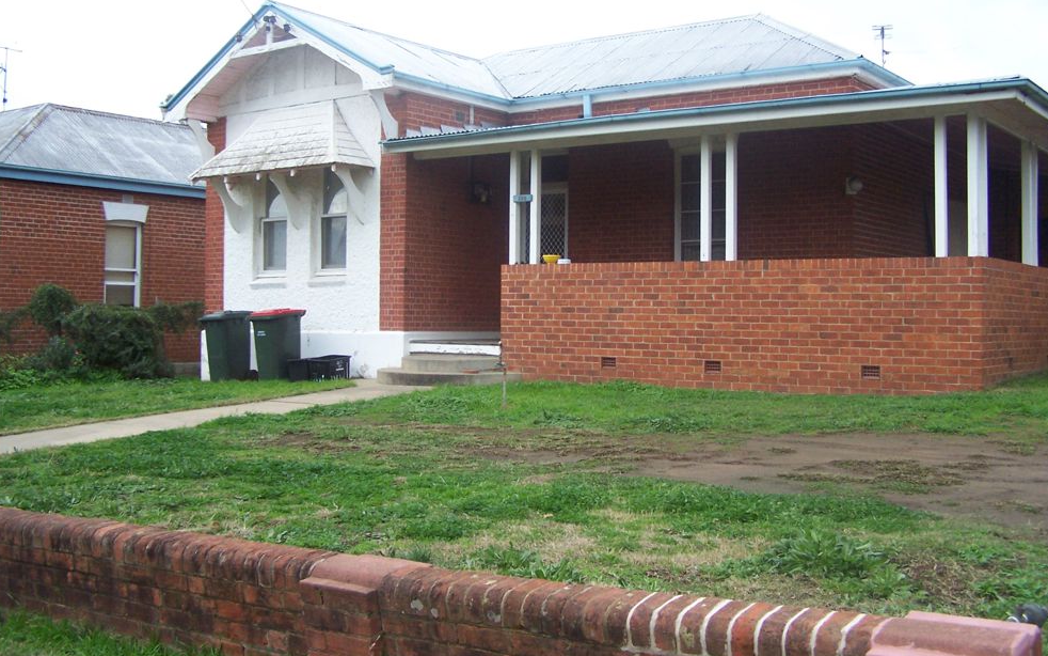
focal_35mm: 41
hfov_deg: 48.2
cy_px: 262
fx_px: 1171
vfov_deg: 31.2
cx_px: 530
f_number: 2.8
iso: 140
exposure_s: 1/180
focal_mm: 6.3
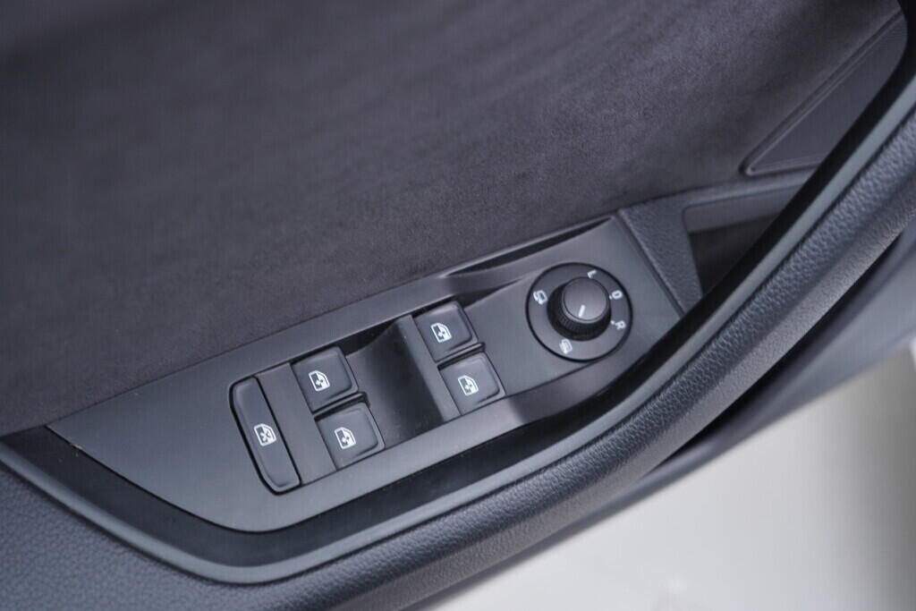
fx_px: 916
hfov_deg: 53.1
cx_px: 458
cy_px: 306
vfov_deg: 36.9
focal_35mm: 36
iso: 200
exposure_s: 1/40
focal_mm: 24
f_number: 2.8
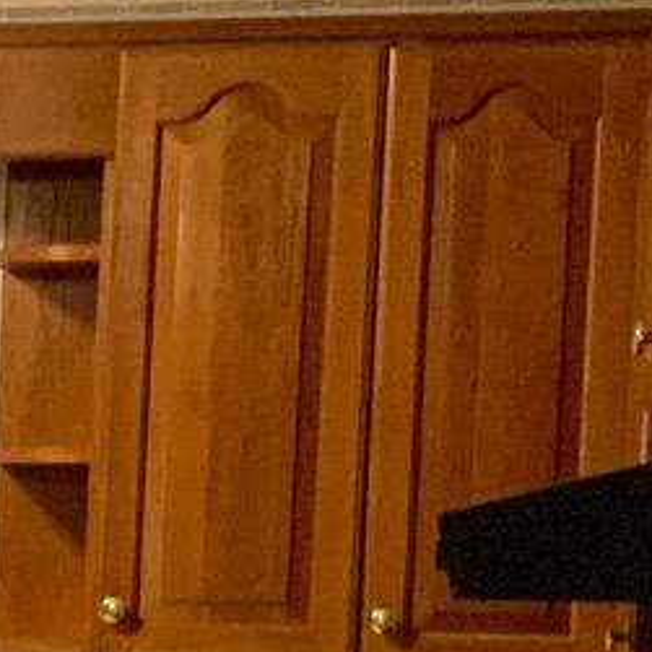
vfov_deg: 8.2
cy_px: 886
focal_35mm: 209
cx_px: -1382
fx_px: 4454
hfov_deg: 7.3
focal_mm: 3
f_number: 1.8
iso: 200
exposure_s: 1/60
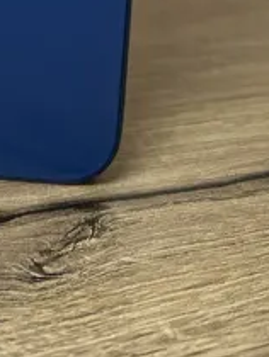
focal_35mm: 89
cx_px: -14
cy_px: -224
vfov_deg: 18.6
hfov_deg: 16.2
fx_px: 920
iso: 80
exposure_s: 1/100
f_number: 1.5
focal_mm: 5.7
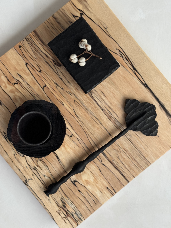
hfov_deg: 30.3
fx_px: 316
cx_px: 86
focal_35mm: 48
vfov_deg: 39.7
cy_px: 114
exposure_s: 1/60
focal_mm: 6.76
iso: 200
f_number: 1.78
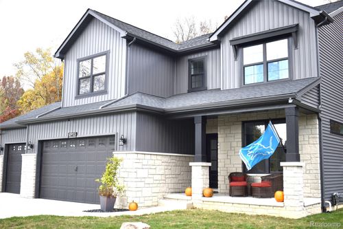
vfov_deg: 33.4
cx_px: 172
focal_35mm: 40
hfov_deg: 48.5
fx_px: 381
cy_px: 114
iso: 100
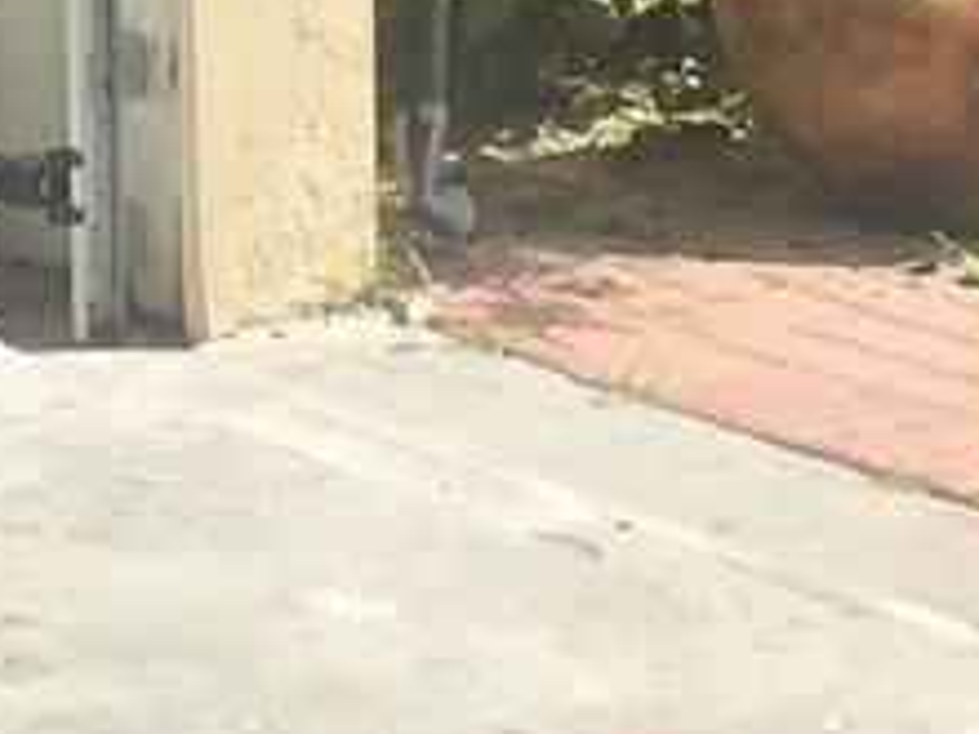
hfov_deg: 9.2
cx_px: -245
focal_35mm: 211
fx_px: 5967
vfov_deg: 6.5
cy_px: -1299
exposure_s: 1/1721
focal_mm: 4.15
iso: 32
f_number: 2.2
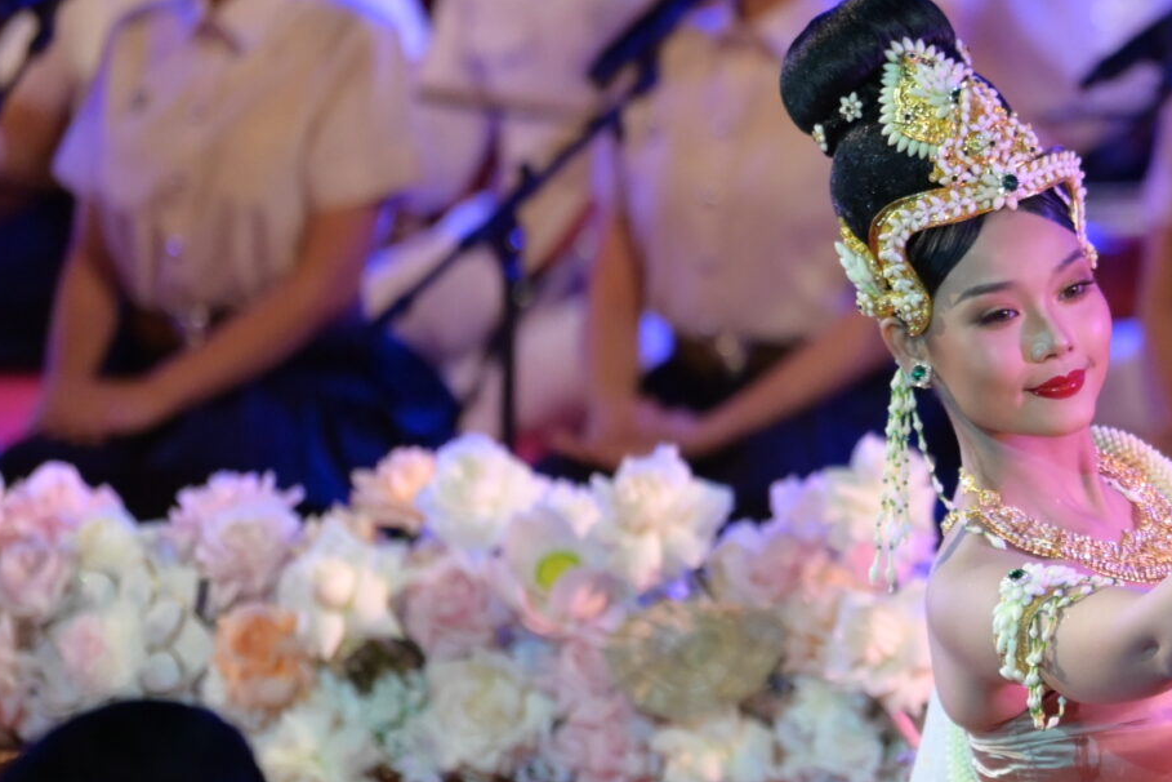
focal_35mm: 563
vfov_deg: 2.4
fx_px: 18327
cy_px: 459
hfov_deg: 3.7
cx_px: 1533
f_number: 2.8
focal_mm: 200
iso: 2500
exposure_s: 1/640
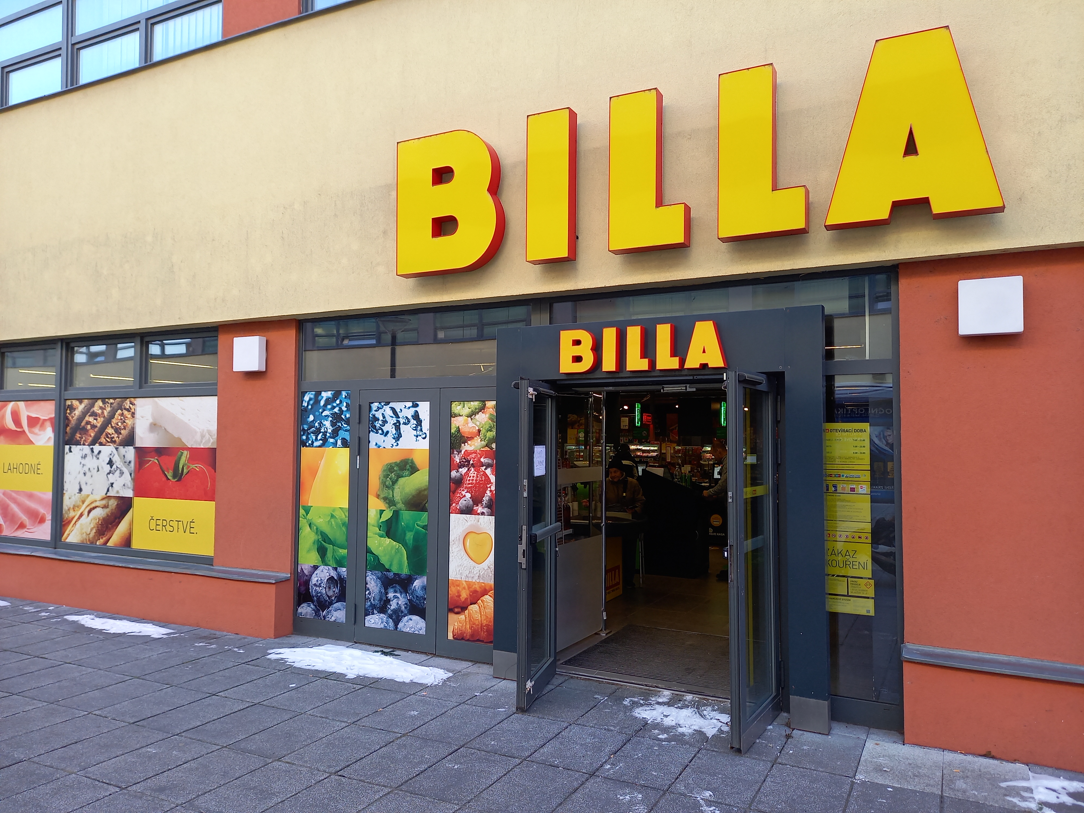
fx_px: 783
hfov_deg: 69.4
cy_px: 406
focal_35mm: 25
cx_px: 542
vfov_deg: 54.9
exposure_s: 1/100
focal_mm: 4.65
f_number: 1.8
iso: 80
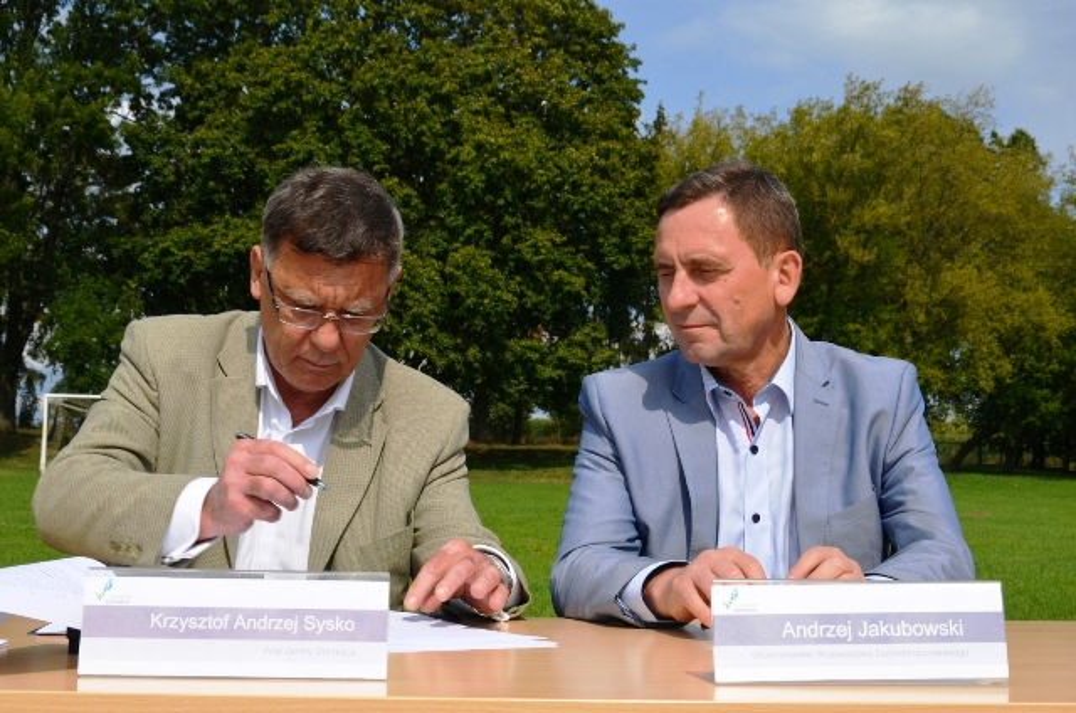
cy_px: 356
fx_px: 1790
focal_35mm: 60
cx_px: 538
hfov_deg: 33.5
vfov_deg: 22.5
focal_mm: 40
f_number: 13
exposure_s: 1/200
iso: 100
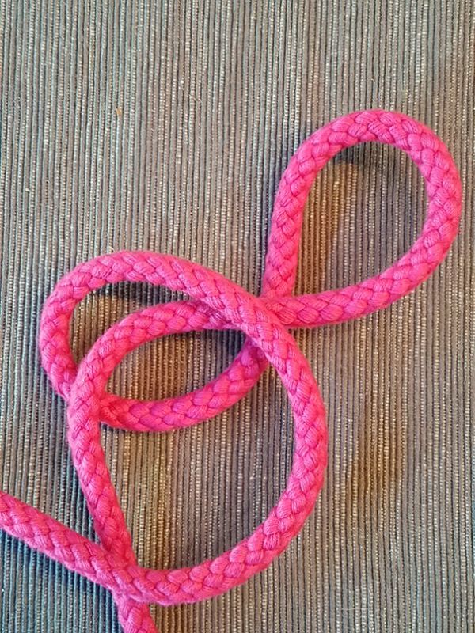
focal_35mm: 26
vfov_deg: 67.3
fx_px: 476
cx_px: 238
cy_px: 316
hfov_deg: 53.1
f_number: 1.7
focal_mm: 4.2
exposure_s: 1/17
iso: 250
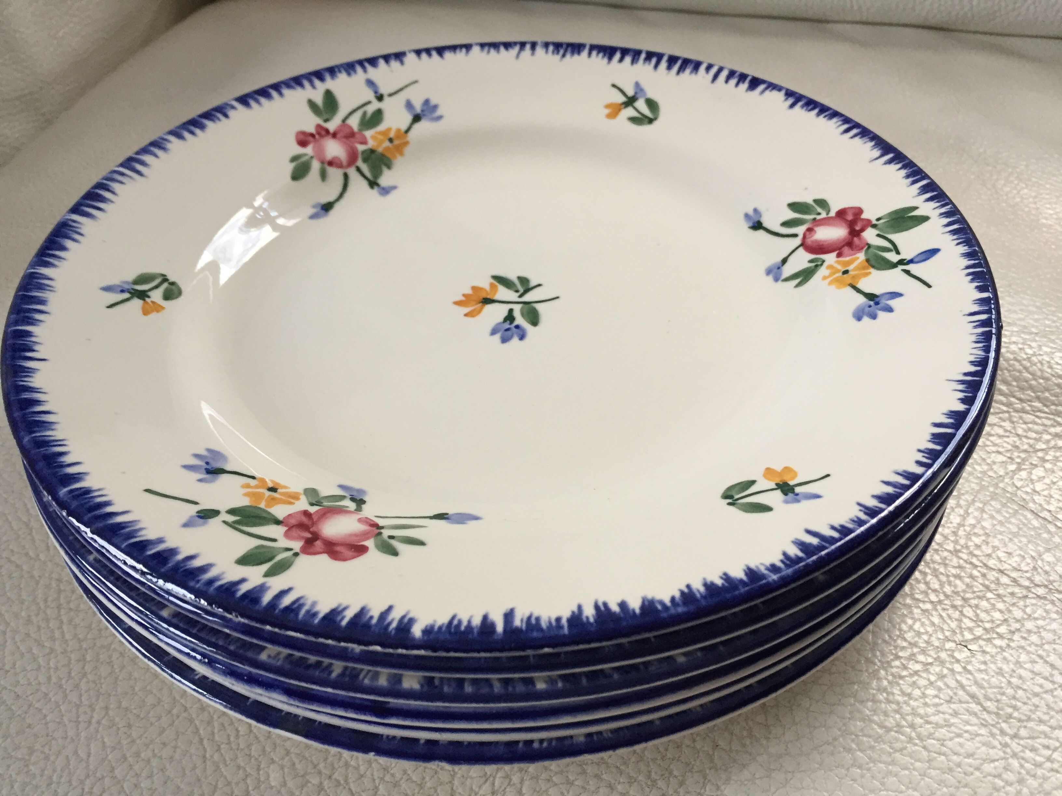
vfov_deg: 48.2
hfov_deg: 61.7
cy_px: 398
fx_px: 890
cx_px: 531
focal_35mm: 29
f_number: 2.2
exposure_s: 1/33
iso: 125
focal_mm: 4.15
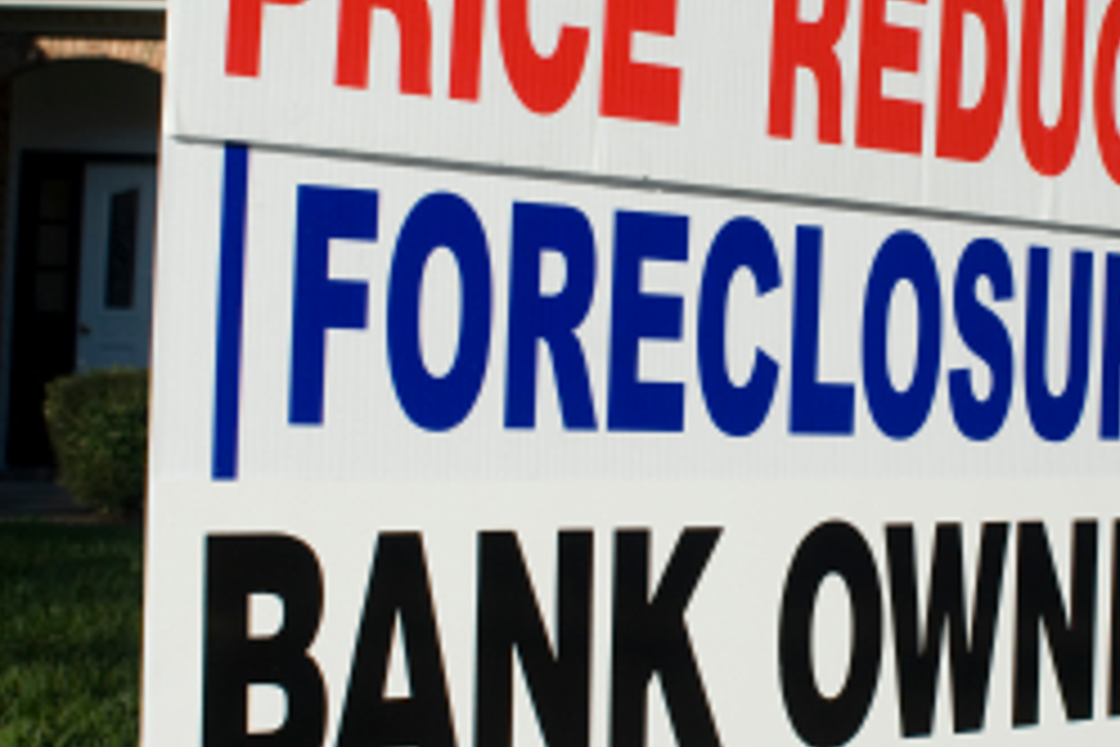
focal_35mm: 51
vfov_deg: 26.5
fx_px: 1587
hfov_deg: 37.9
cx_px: 846
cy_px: 367
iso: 100
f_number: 8
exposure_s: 1/250
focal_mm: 20
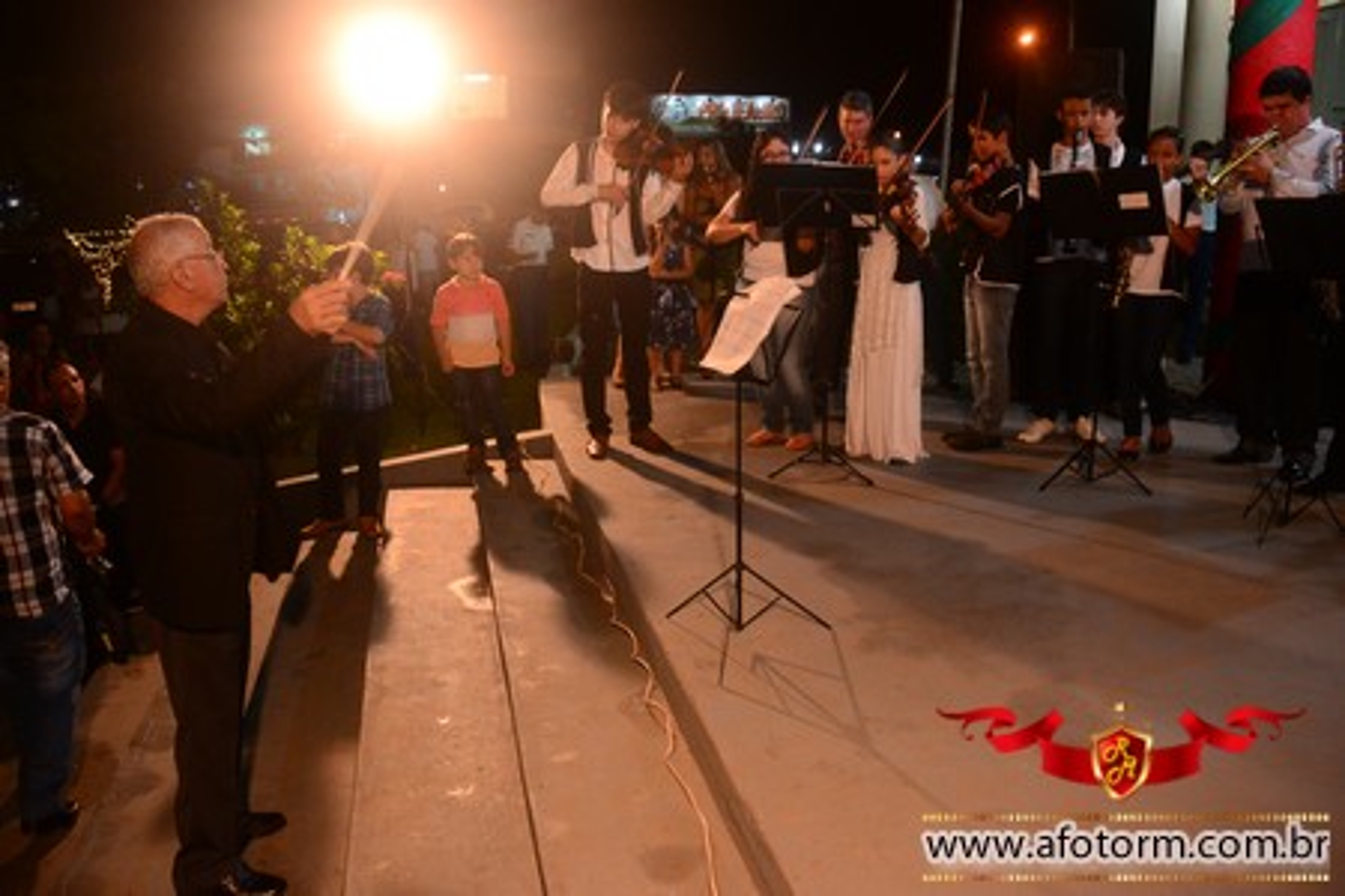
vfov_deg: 43.6
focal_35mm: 30
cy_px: 448
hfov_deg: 61.9
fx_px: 1121
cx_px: 672
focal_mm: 20
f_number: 4.5
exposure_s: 1/60
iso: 1600
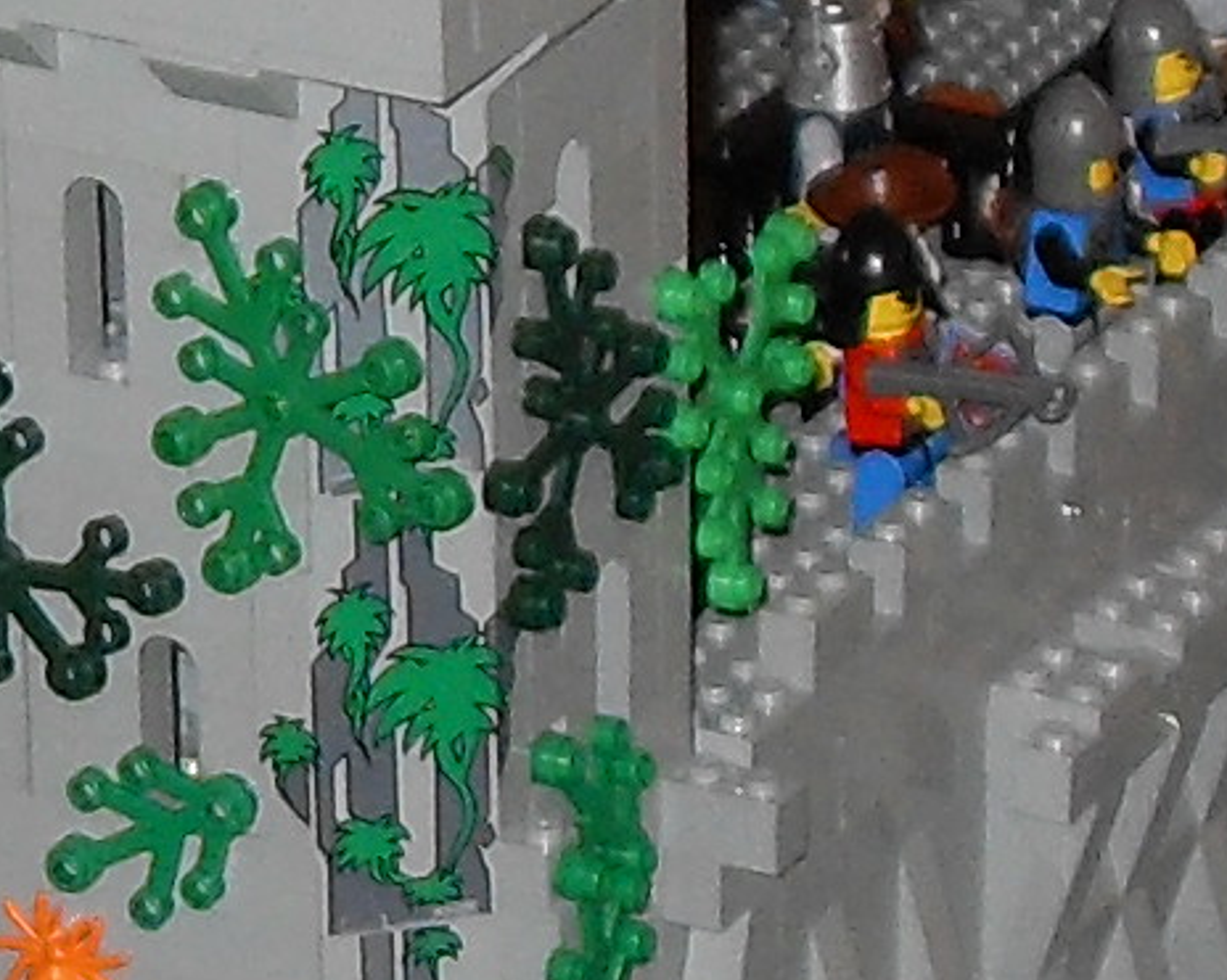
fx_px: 9222
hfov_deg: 7.6
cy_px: 843
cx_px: -135
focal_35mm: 254
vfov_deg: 6.1
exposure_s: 1/45
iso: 100
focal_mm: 6.3
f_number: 2.8
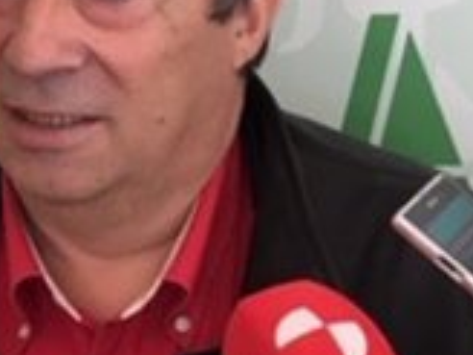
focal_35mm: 122
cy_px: 176
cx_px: 444
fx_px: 1667
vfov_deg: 12.1
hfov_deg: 15.9
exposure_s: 1/33
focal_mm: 4.15
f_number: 2.2
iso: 32
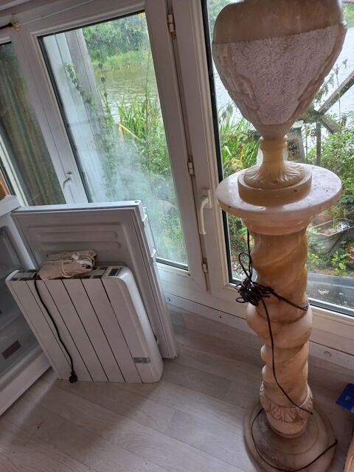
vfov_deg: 69.4
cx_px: 177
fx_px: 341
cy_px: 236
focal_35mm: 25
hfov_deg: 54.9
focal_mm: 4.6
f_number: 1.8
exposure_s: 1/50
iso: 50
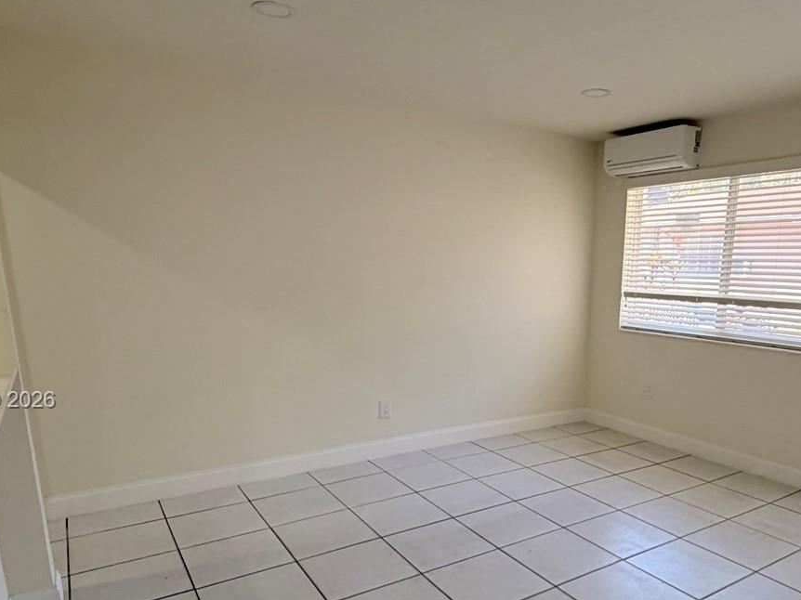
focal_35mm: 26
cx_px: 509
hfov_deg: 66.1
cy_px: 401
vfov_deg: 52.0
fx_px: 601
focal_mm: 2.22
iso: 200
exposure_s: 1/120
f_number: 2.2
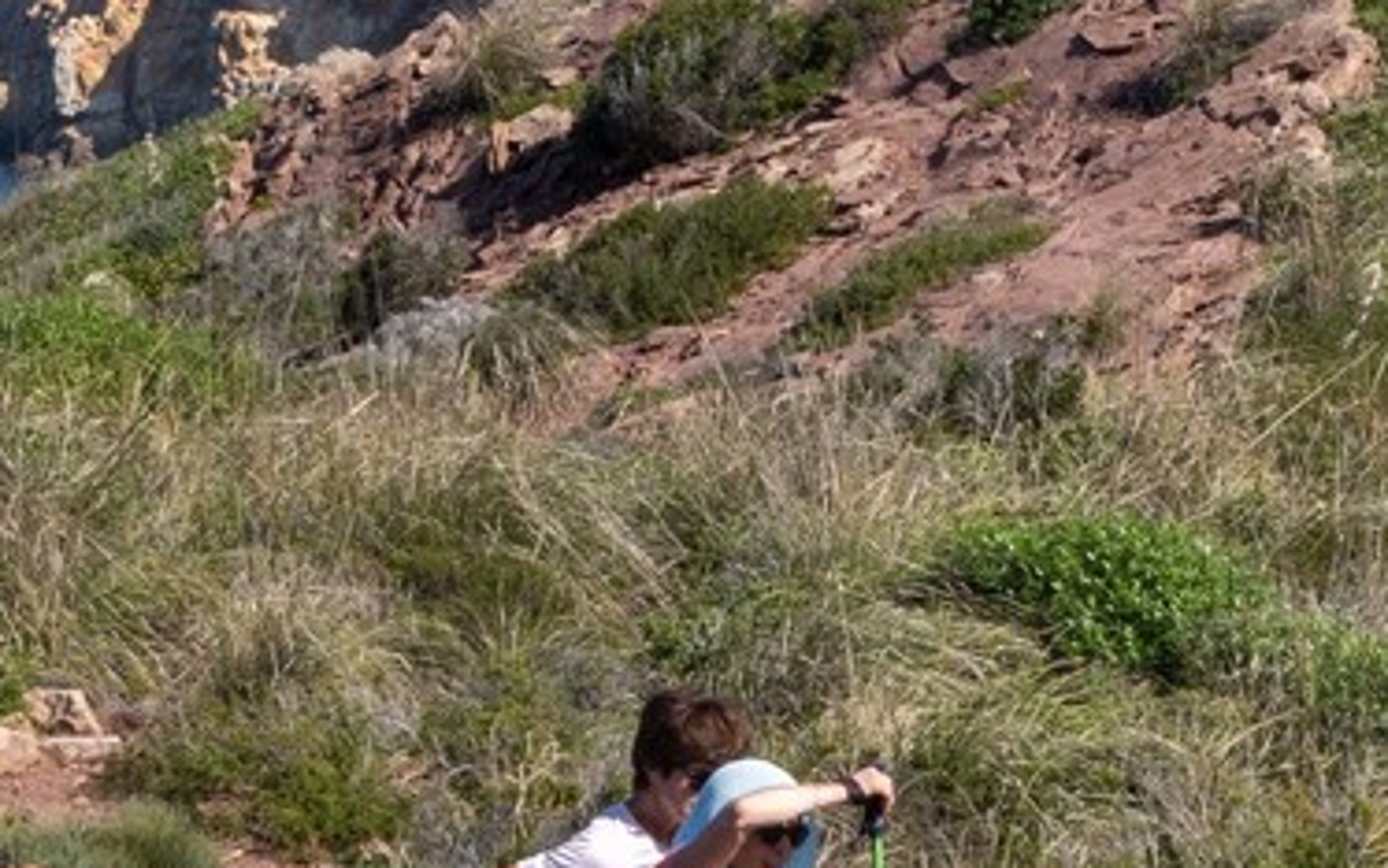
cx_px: 2037
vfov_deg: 7.6
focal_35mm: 173
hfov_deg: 11.6
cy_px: 894
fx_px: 6546
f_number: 14
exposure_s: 1/250
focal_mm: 28
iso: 250
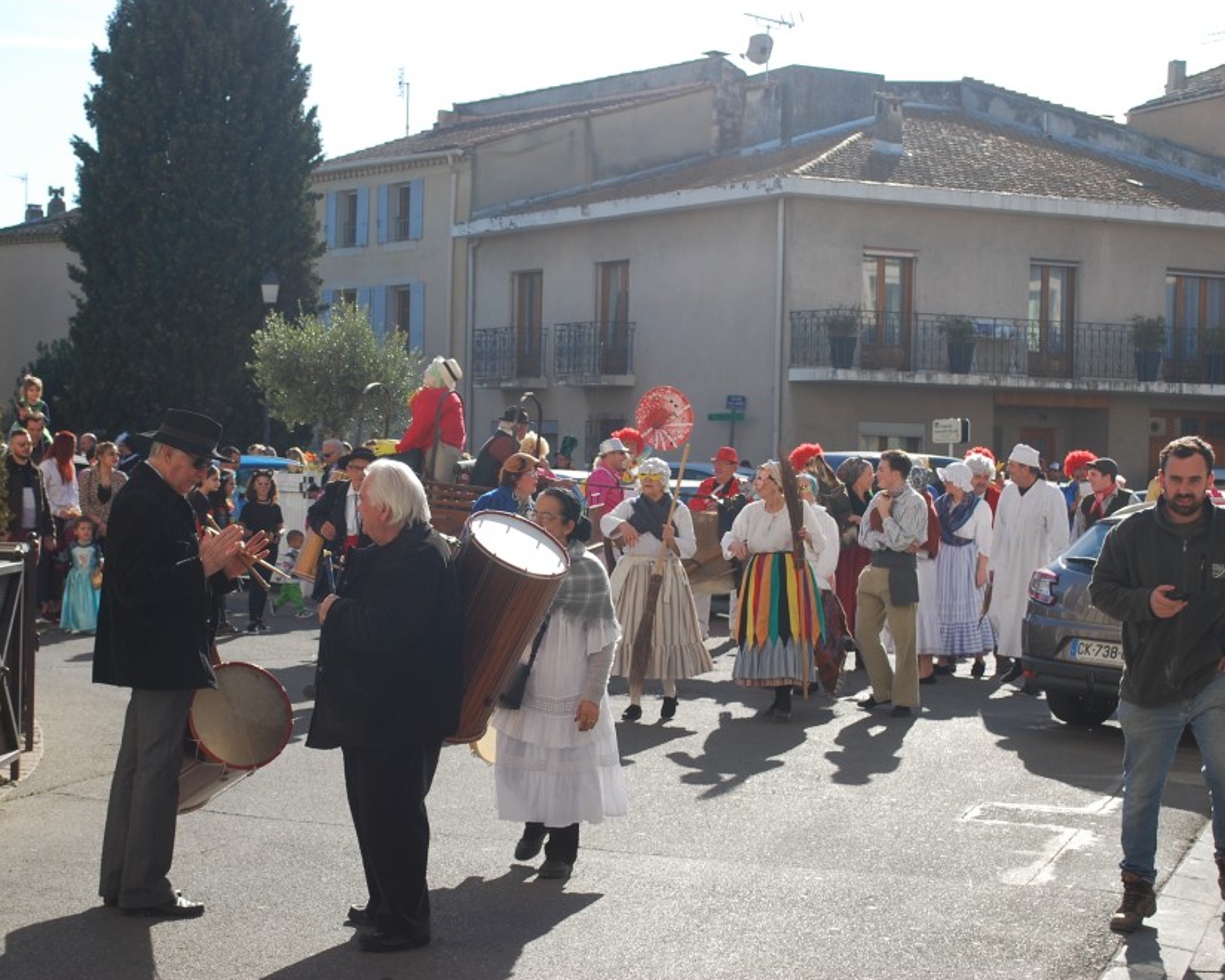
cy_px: 486
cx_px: 486
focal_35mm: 65
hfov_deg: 29.1
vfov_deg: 23.5
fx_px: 2357
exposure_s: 1/200
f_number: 7.1
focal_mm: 38
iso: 100
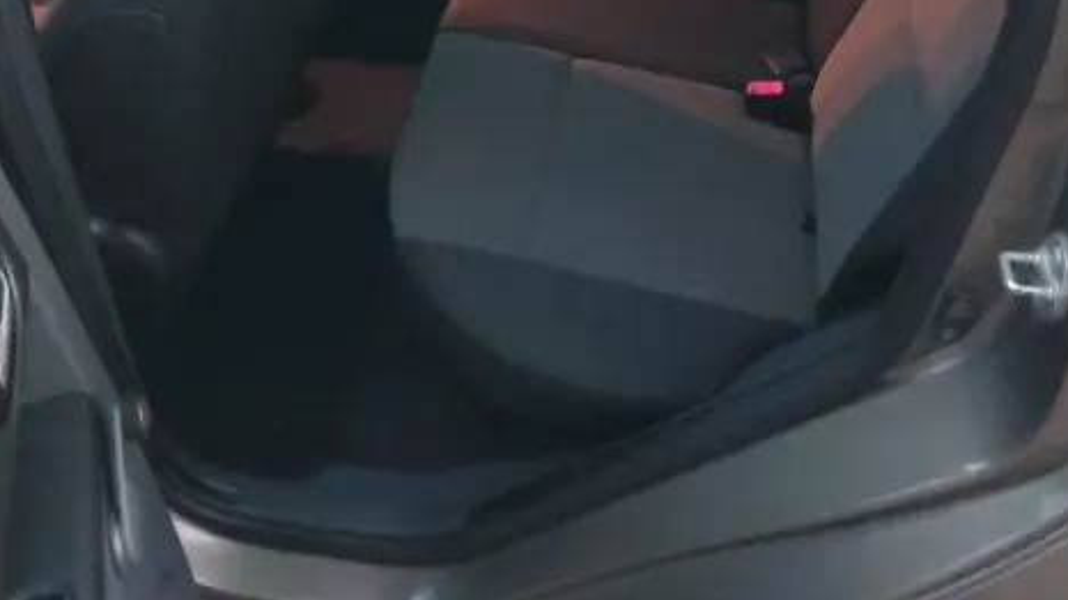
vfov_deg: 25.6
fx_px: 1274
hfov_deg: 45.5
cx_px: 512
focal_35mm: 45
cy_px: 53
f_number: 1.8
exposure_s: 1/10
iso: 2000
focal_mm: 4.6
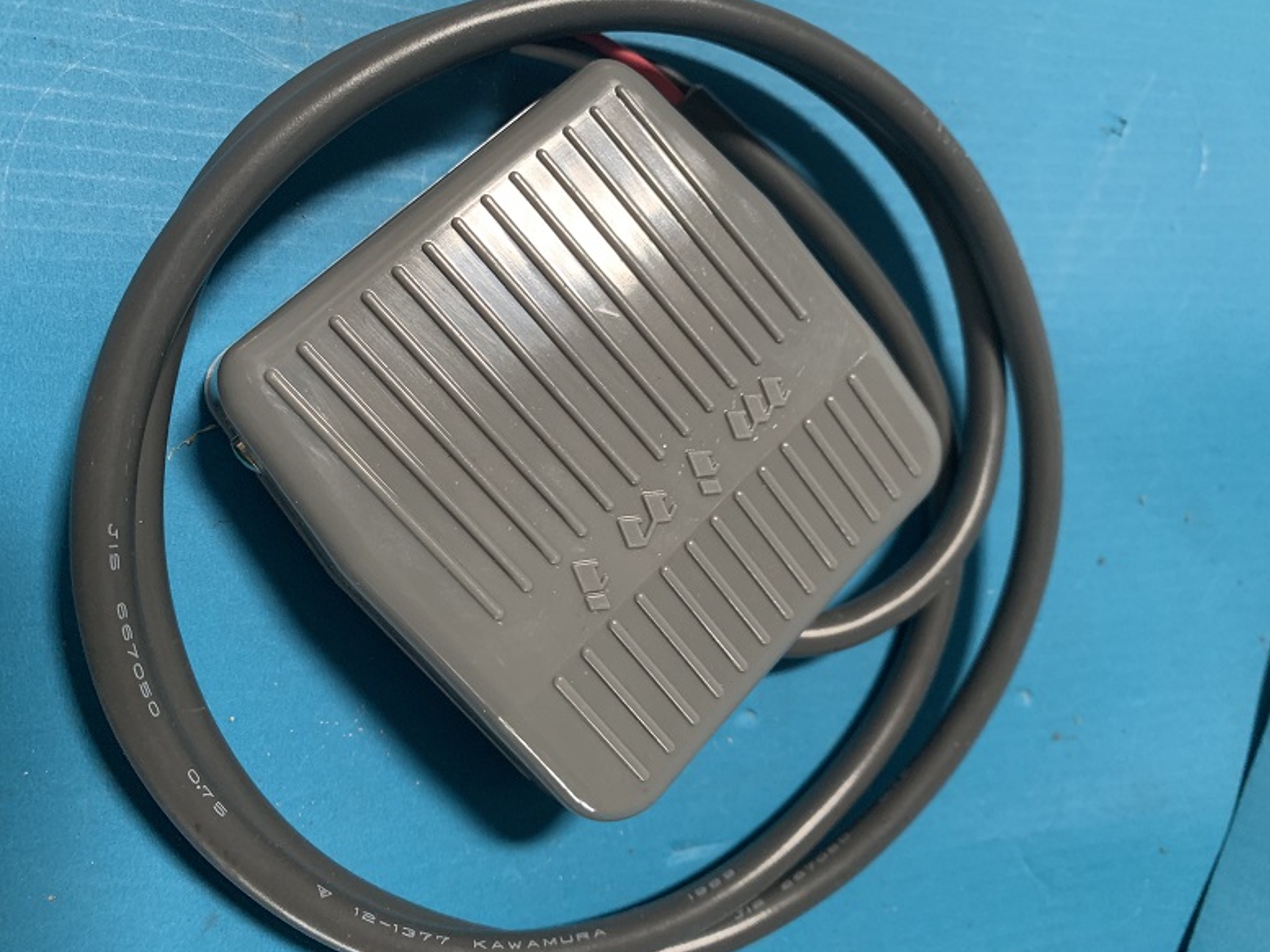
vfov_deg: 51.4
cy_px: 466
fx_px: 991
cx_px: 635
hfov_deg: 65.3
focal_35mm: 27
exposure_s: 1/60
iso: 320
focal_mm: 4.25
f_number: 1.8
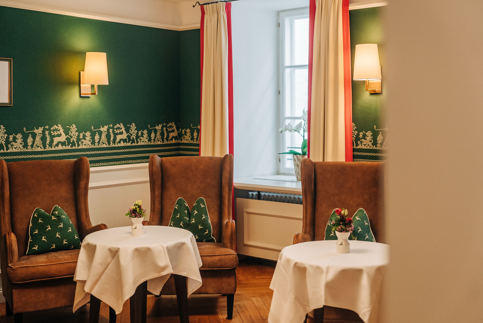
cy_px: 162
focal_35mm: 46
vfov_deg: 29.3
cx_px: 242
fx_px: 617
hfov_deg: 42.7
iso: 1600
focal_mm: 46
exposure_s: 1/160
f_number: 2.8
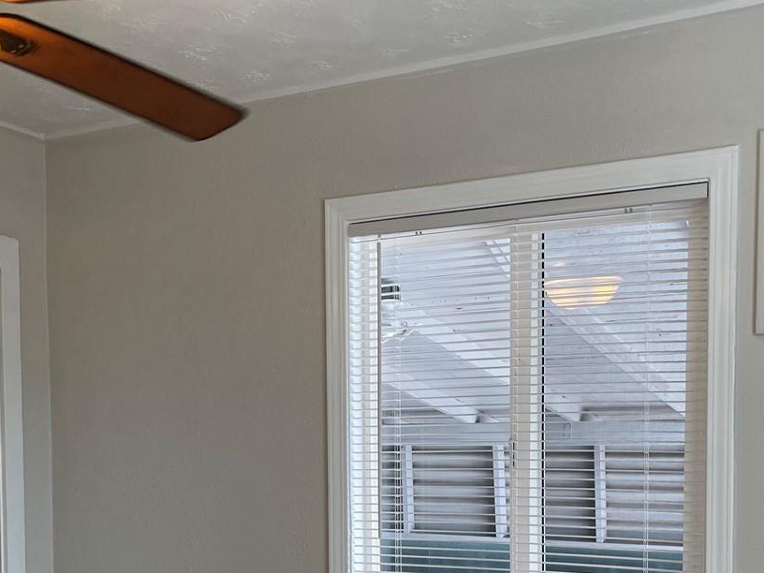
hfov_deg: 37.4
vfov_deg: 27.8
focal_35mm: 51
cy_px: 484
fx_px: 1126
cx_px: 327
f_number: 1.6
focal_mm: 5.1
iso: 80
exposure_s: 1/120
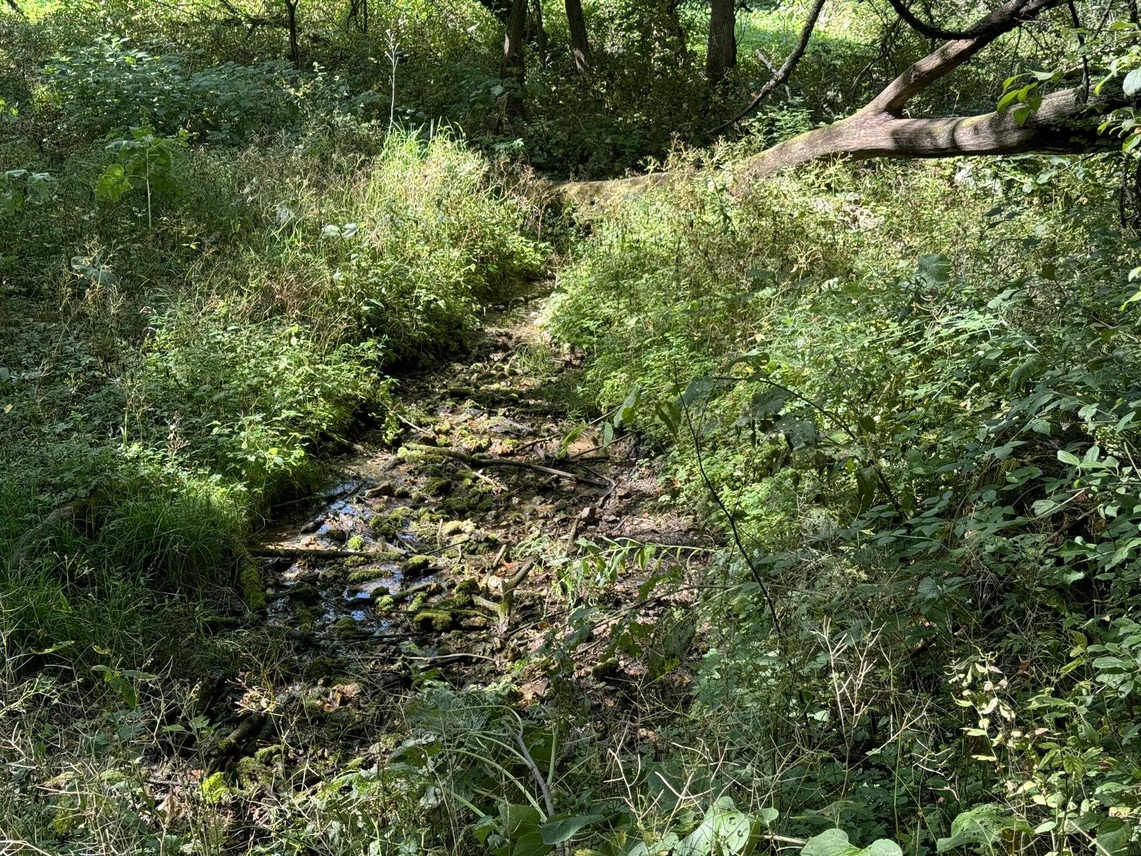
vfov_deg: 30.3
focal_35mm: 48
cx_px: 570
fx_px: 1582
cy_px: 428
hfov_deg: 39.7
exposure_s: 1/121
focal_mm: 6.76
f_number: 1.78
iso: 50
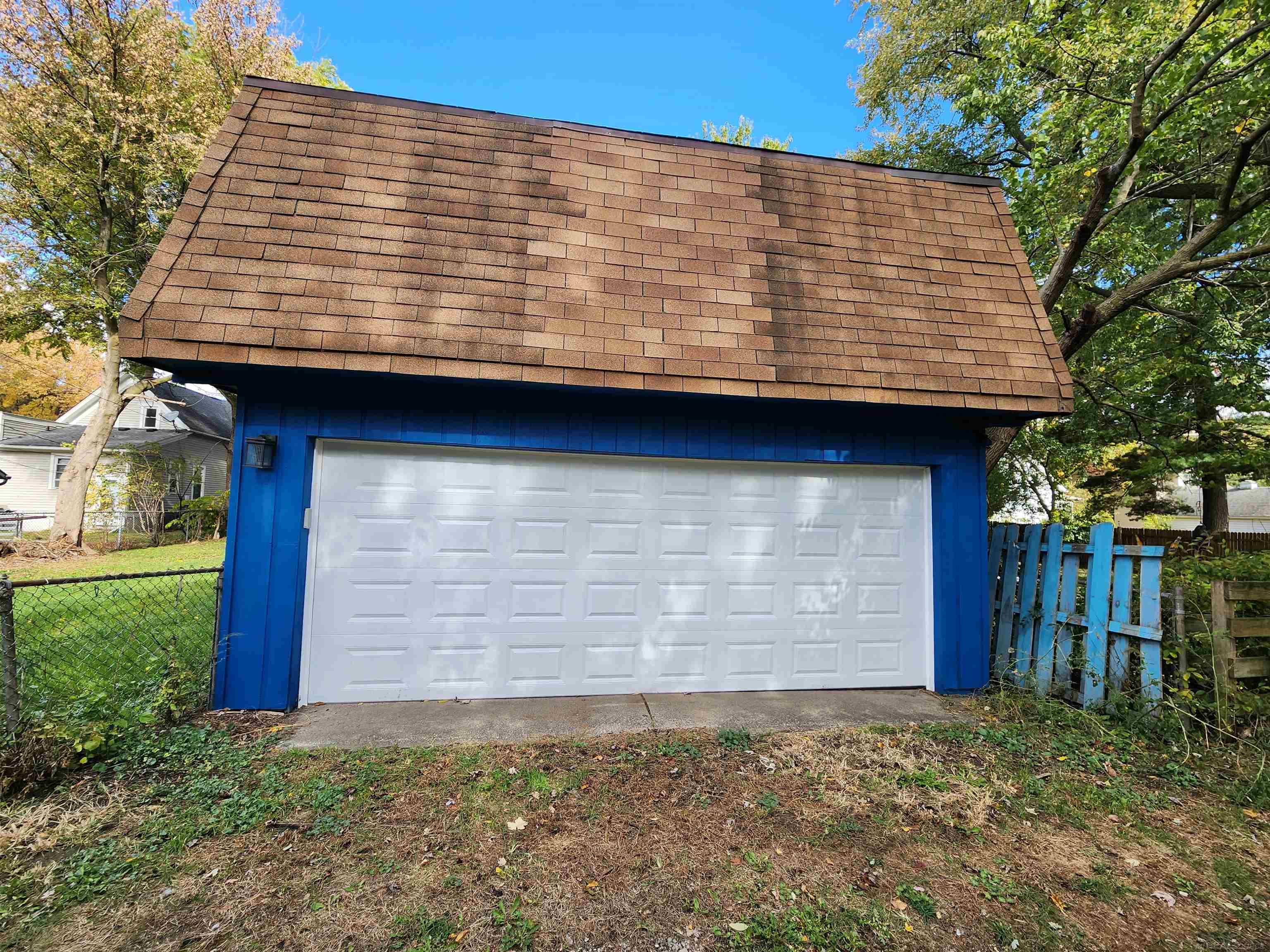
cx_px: 635
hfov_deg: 106.2
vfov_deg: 89.9
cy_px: 476
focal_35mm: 13
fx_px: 477
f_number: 2.2
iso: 50
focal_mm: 2.2
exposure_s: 1/397
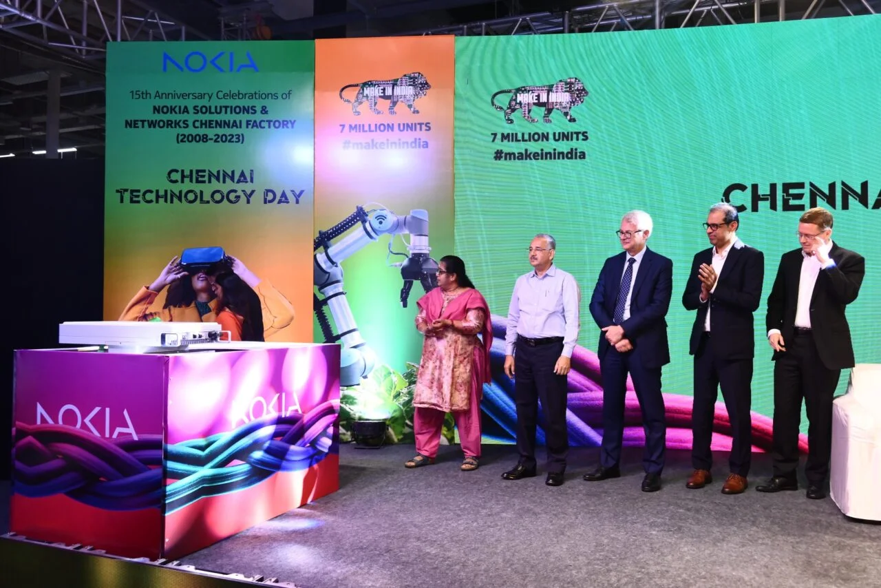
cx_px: 440
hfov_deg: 60.3
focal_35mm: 31
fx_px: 759
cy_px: 294
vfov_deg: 42.3
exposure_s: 1/160
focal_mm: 31
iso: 1250
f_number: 5.6
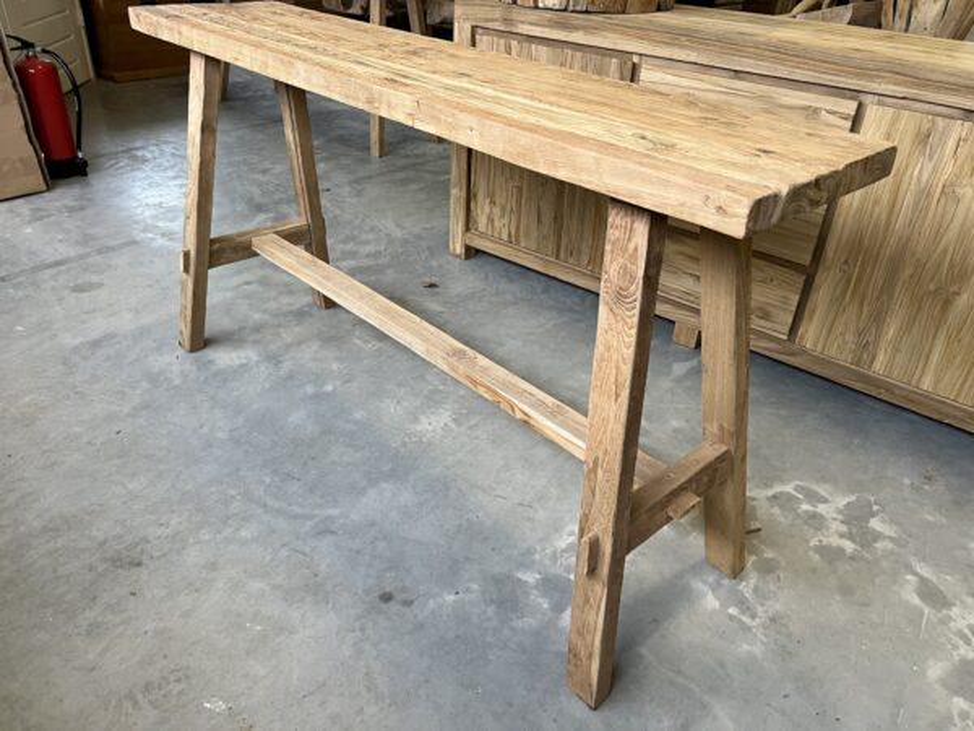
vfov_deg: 53.1
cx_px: 487
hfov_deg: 67.3
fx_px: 732
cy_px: 366
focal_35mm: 26
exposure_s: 1/50
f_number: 1.5
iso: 80
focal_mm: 5.7
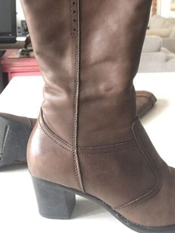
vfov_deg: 40.7
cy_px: 53
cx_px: 118
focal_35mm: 45
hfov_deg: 31.9
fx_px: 303
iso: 500
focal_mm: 4.15
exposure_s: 1/17
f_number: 2.2
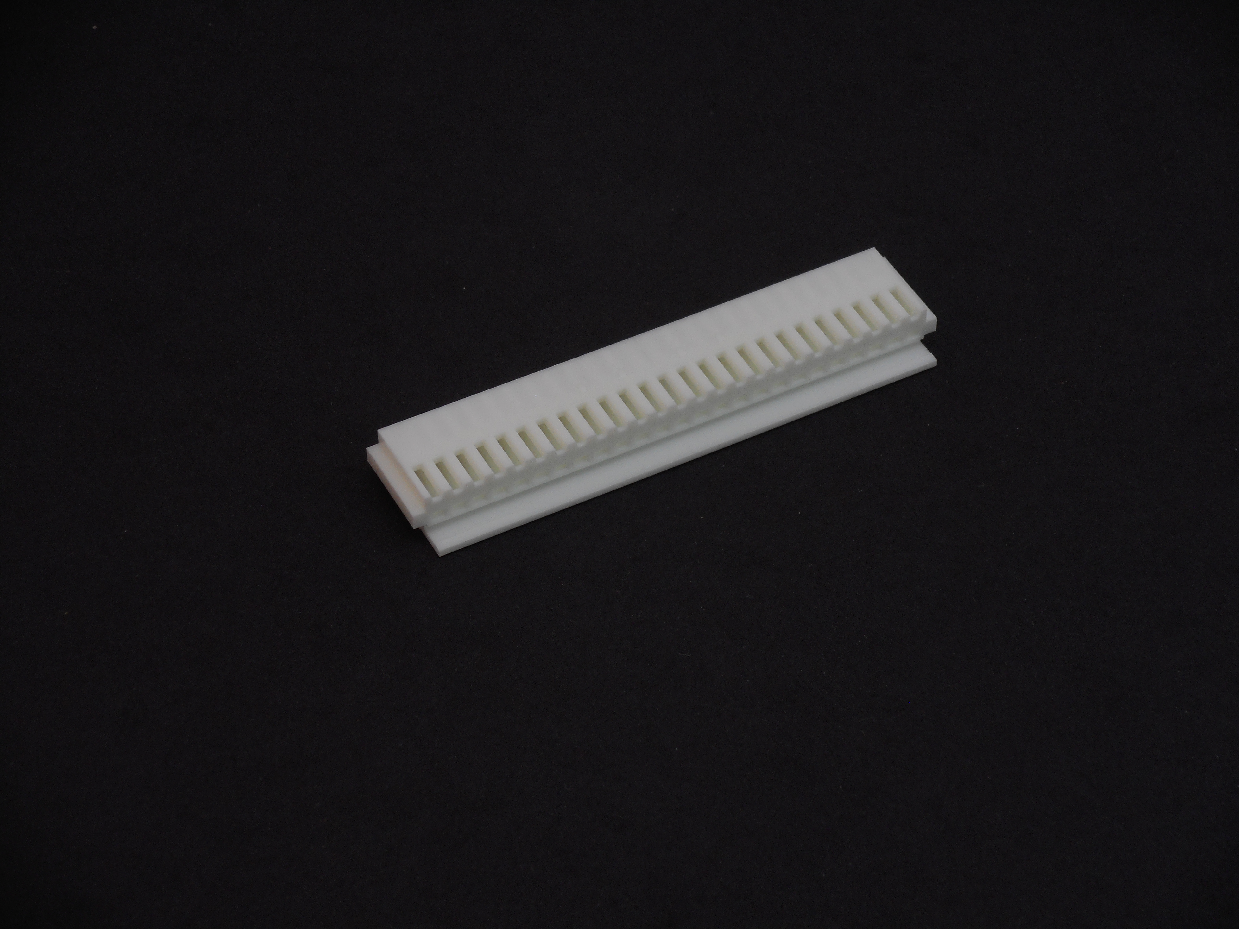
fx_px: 3651
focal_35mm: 102
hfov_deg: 19.3
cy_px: 464
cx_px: 620
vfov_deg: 14.5
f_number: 5.8
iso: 100
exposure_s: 1/60
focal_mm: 18.2
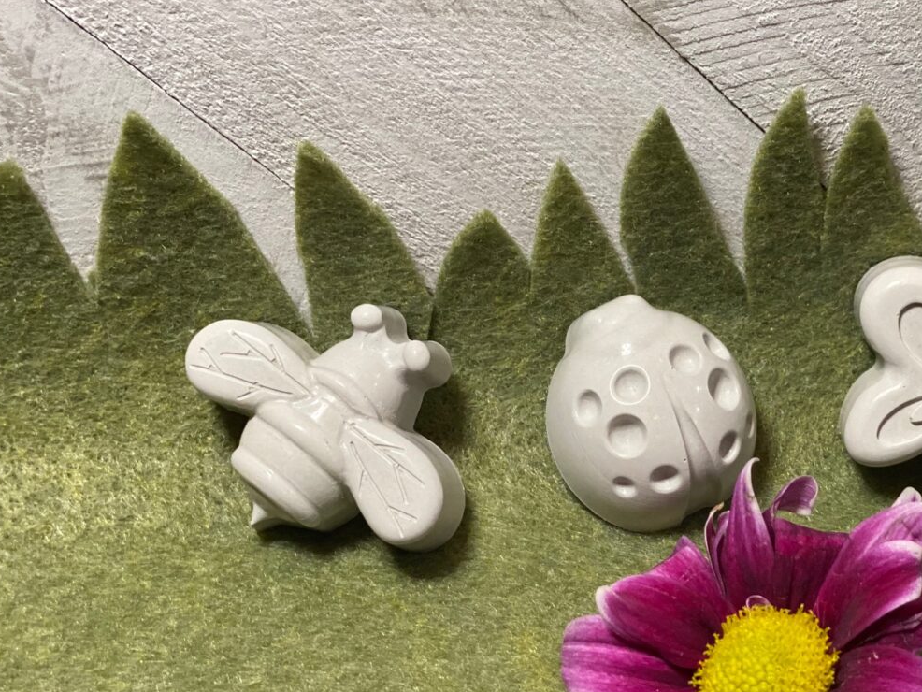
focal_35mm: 81
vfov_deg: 18.2
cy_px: 431
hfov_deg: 23.9
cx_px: 691
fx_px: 2158
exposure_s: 1/60
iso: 160
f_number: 2
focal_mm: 6
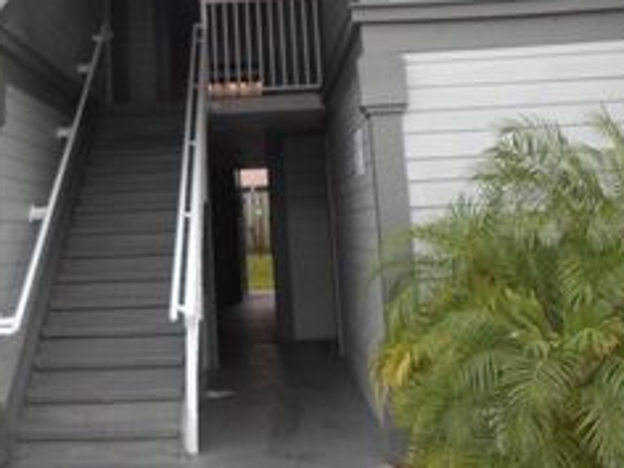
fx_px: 955
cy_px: -7
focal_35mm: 53
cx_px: 182
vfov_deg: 26.0
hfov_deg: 35.6
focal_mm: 4.5
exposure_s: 1/125
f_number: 2.5
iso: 80
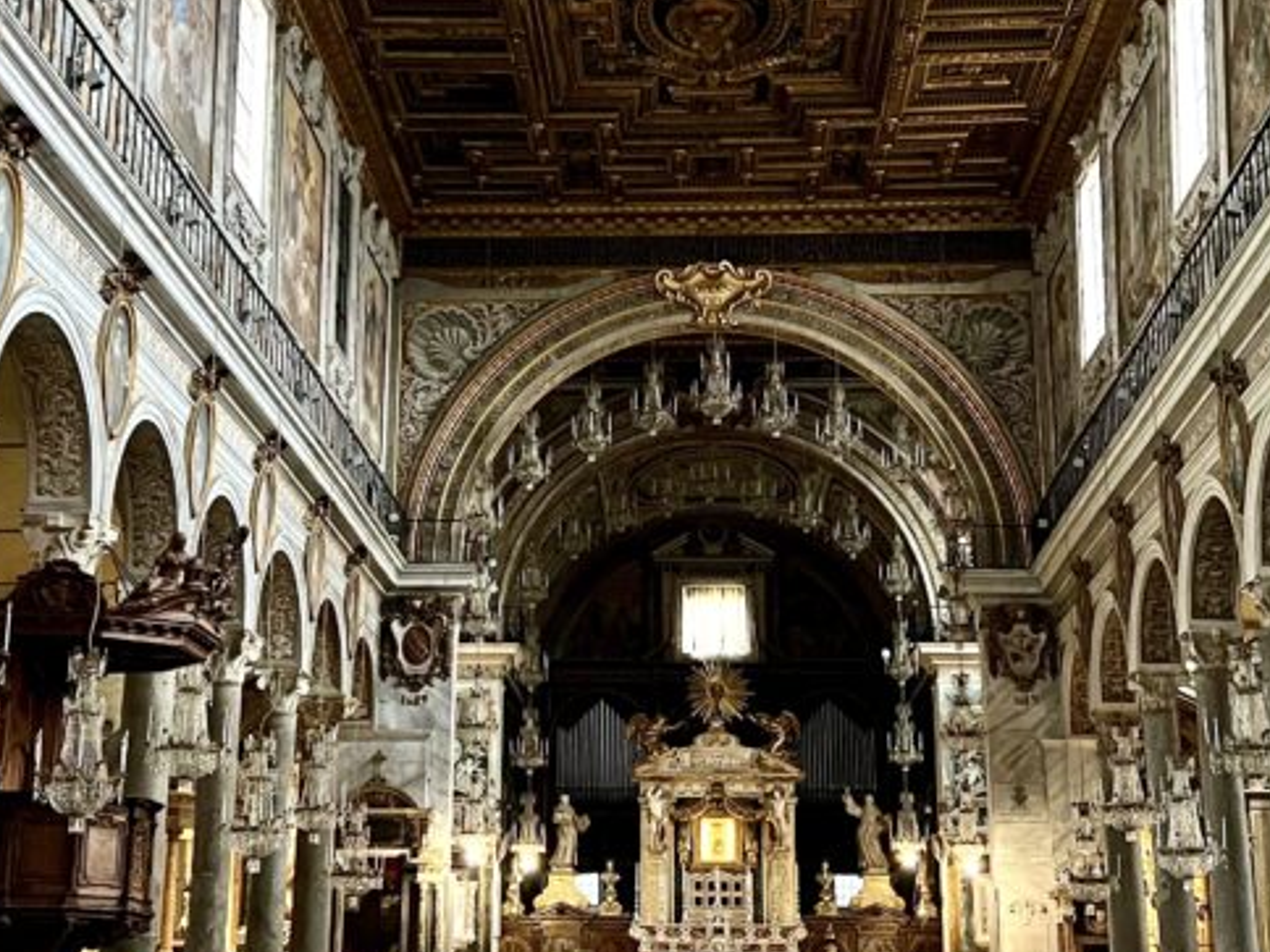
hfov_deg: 34.9
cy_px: 362
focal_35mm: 55
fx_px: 2018
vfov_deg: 26.5
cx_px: 590
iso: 640
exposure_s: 1/34
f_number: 1.5
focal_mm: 5.7
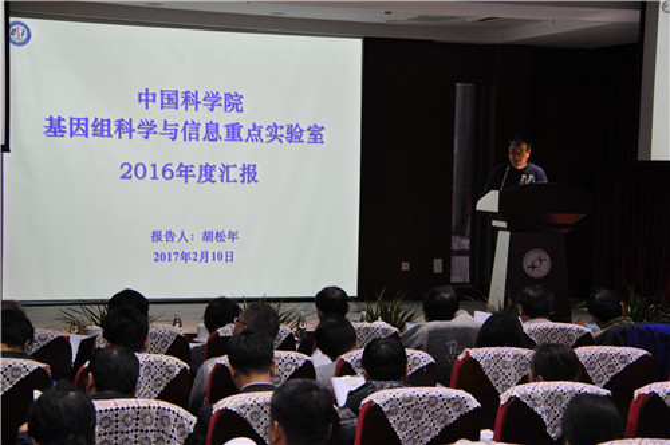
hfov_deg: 26.0
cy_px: 222
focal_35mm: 78
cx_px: 335
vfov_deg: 17.4
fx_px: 1450
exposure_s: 1/20
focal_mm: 52
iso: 400
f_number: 5
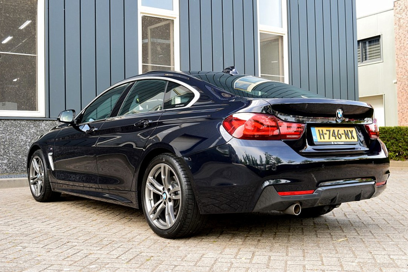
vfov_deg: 31.9
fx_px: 476
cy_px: 136
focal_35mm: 42
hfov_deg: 46.4
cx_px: 204
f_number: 9
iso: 400
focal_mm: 28
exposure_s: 1/100
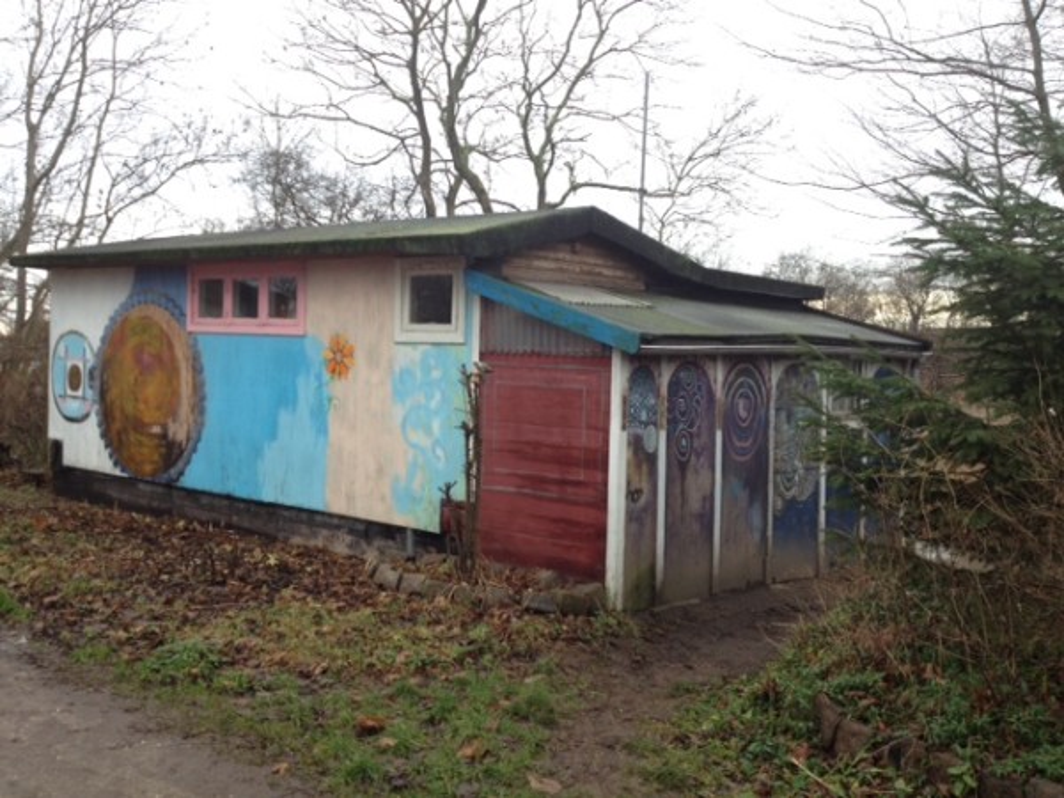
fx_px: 1076
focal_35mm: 35
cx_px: 532
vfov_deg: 40.7
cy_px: 399
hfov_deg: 52.6
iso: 50
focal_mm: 4.28
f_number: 2.4
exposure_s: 1/40
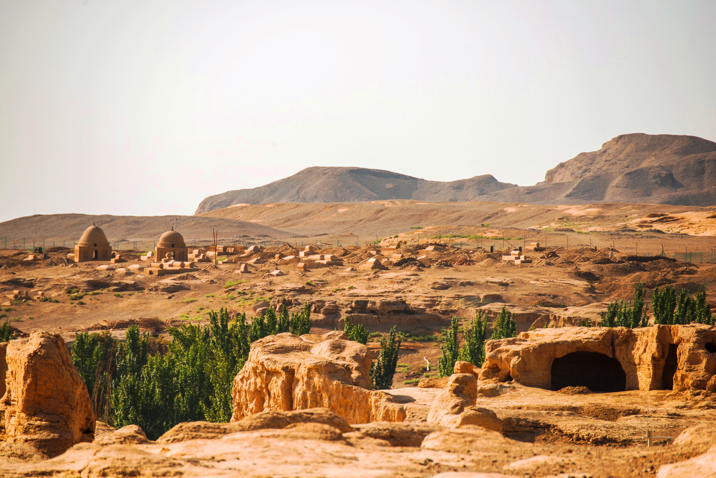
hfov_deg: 8.6
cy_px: 239
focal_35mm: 240
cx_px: 358
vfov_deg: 5.7
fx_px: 4774
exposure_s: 1/1250
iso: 200
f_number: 7.1
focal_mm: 240
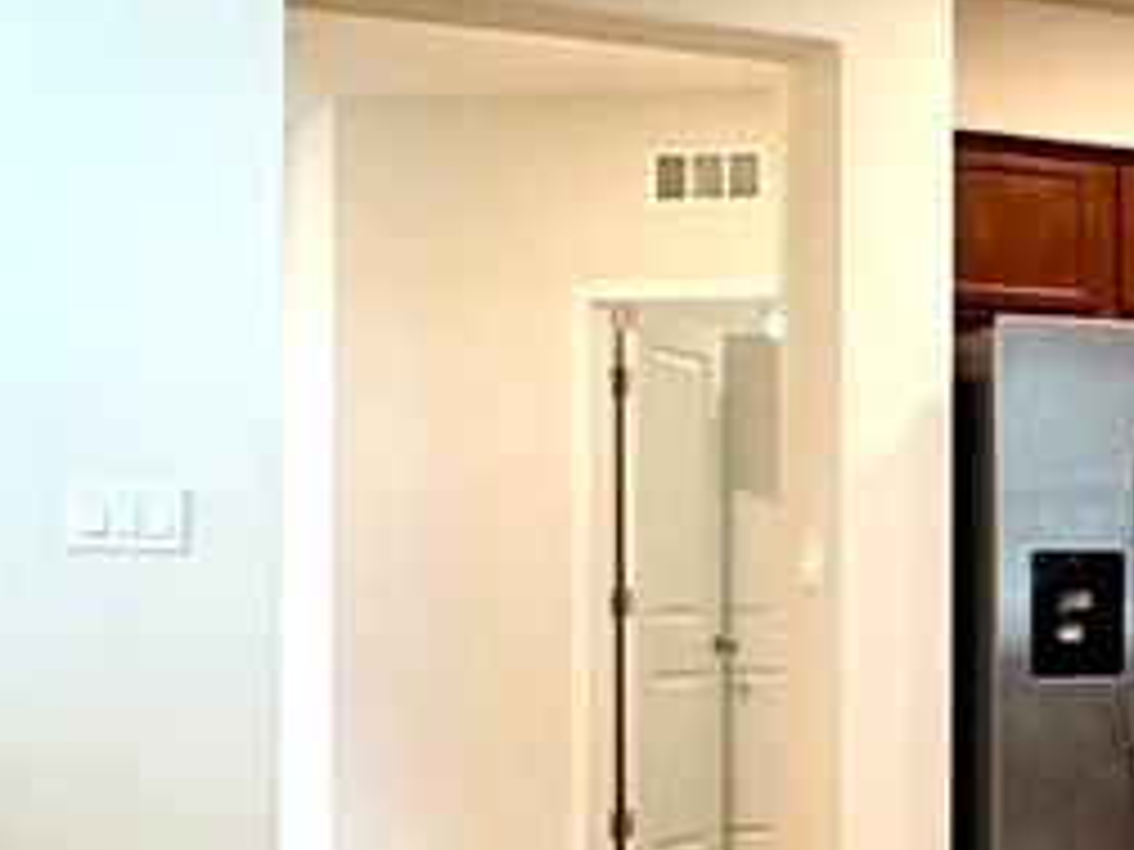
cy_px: 562
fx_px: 2916
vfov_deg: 16.6
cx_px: 2372
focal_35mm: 89
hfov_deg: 16.1
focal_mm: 2.22
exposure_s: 1/60
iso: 200
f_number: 2.2
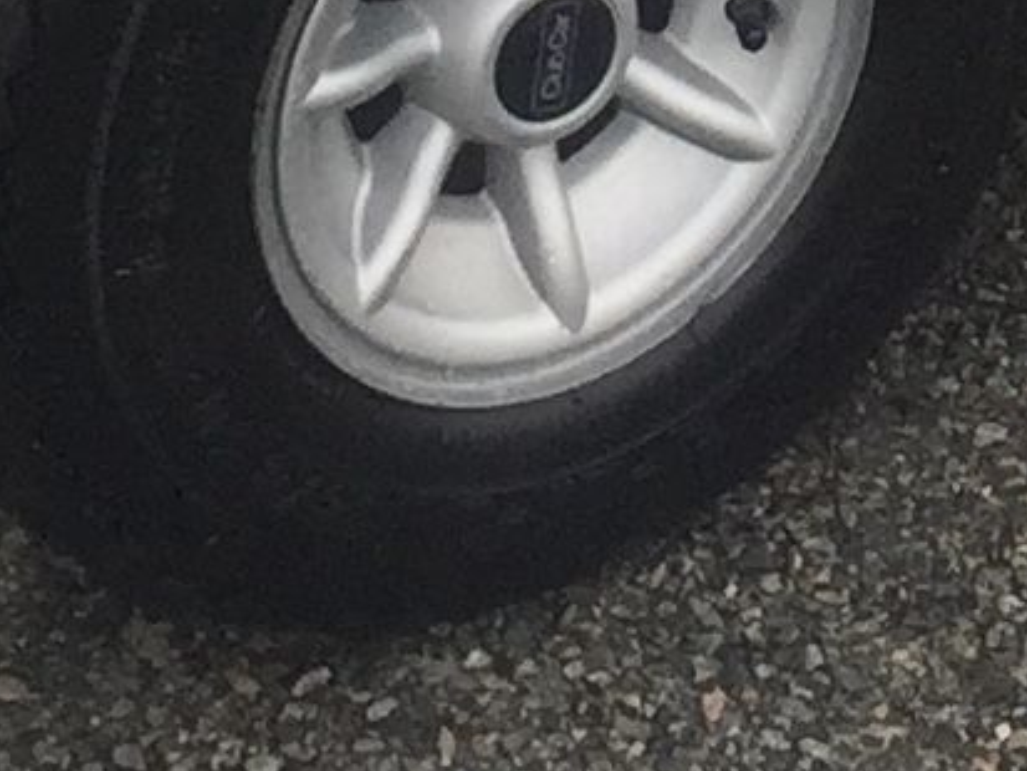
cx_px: 1562
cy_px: -2022
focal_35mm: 229
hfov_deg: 8.4
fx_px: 6796
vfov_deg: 5.8
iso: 32
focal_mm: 4.15
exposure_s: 1/824
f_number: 2.2
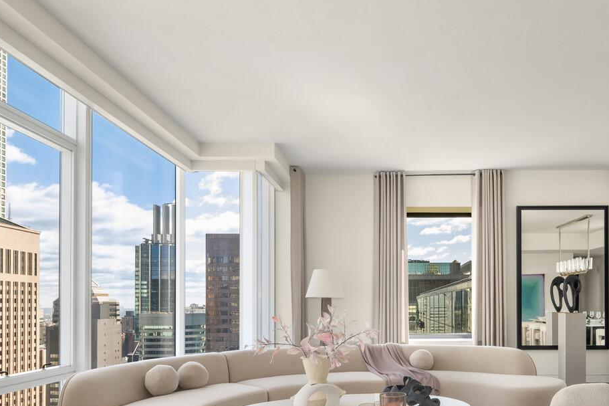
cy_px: 300
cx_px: 386
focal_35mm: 28
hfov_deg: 64.4
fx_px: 474
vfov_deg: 44.9
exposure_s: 1/40
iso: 800
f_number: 13
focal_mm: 17
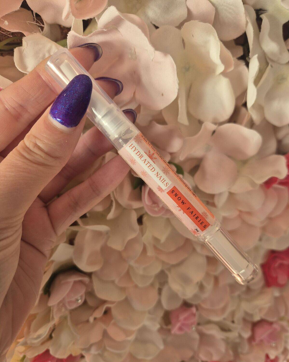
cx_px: 145
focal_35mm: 24
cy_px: 193
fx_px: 257
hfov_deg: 58.8
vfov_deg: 70.2
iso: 40
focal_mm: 5.4
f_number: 1.8
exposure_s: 1/100
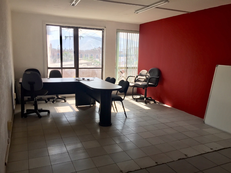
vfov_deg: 48.2
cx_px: 116
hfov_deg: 61.7
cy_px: 86
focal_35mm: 29
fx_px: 194
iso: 32
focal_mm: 4.15
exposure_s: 1/430
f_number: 2.2
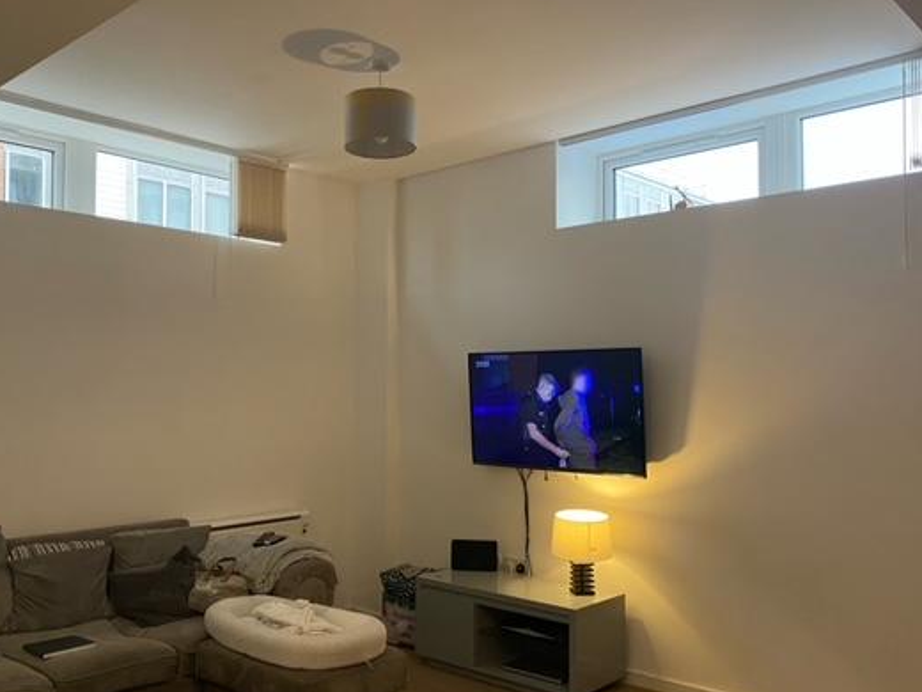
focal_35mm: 32
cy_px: 369
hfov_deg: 56.8
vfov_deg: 44.1
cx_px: 445
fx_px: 852
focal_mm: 4.25
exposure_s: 1/50
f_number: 1.8
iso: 250
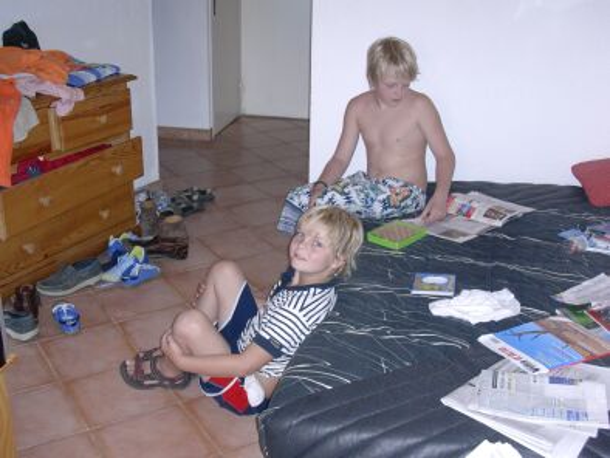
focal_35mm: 45
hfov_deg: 42.1
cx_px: 305
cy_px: 229
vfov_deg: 32.2
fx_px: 793
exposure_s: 1/64
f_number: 2.9
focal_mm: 6.7
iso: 70
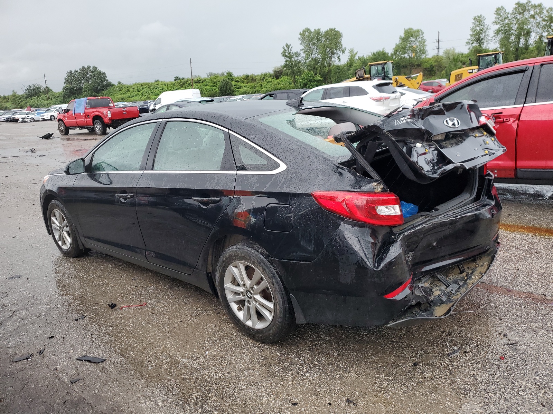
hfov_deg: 67.3
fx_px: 415
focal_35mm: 26
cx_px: 276
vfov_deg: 53.1
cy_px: 207
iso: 52
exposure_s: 1/60.2
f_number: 1.5
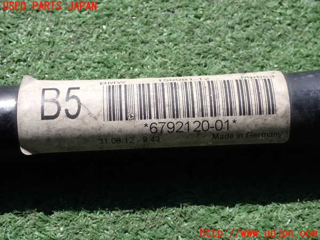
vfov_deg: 21.9
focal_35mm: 67
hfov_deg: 29.0
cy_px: 120
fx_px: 619
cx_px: 160
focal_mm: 11.88
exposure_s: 1/400
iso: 100
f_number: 5
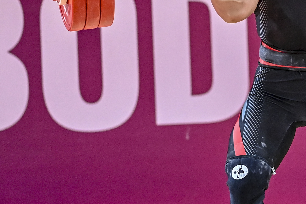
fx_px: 5312
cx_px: 295
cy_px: 63
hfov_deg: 3.3
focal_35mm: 625
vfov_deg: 2.2
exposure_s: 1/1000
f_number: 2.8
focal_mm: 300
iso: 5000
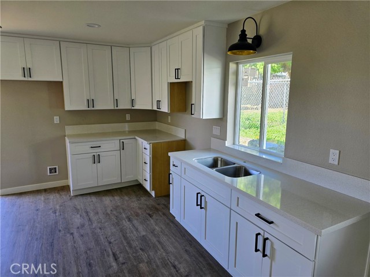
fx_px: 246
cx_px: 185
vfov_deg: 58.9
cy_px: 138
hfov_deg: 73.9
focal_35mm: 23
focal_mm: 6.3
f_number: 1.7
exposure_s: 1/180
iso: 64
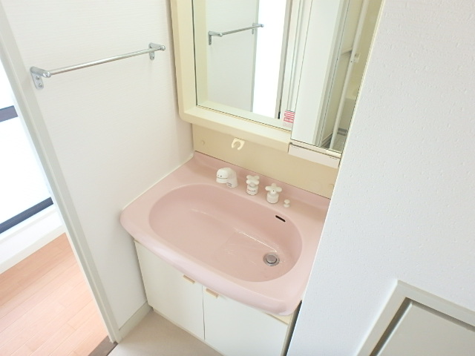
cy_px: 178
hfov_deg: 79.0
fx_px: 288
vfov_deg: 63.4
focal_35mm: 21
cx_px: 238
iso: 250
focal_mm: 3.7
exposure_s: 1/30
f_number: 3.5
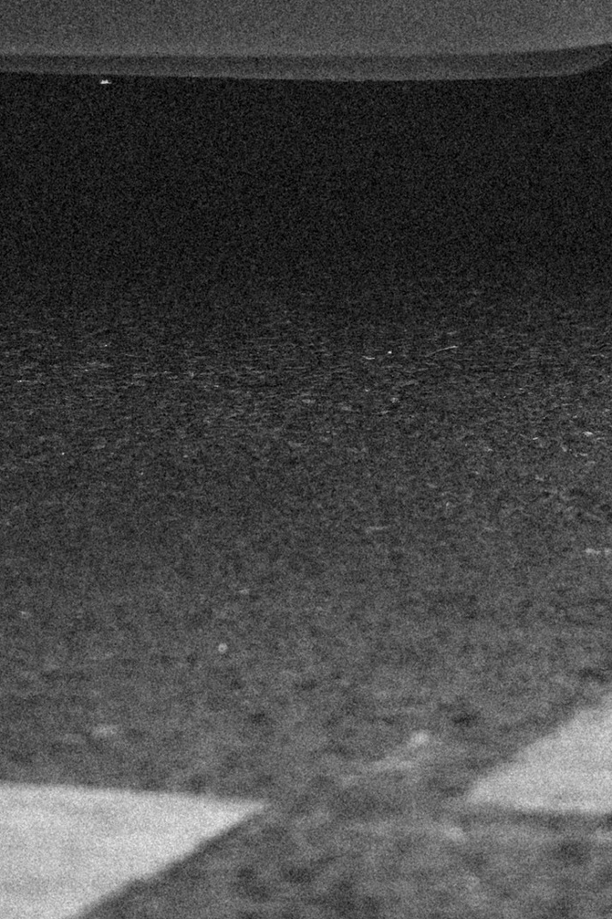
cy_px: -435
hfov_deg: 3.5
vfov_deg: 5.3
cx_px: 457
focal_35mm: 389
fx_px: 9922
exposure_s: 1/200
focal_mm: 102
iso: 50
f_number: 2.8
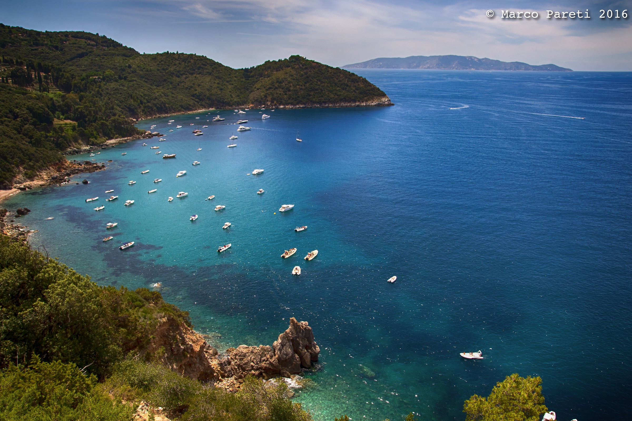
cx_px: 316
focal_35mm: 26
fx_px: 448
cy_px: 210
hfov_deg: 70.4
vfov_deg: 50.4
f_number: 7.1
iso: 100
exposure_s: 1/200
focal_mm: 17
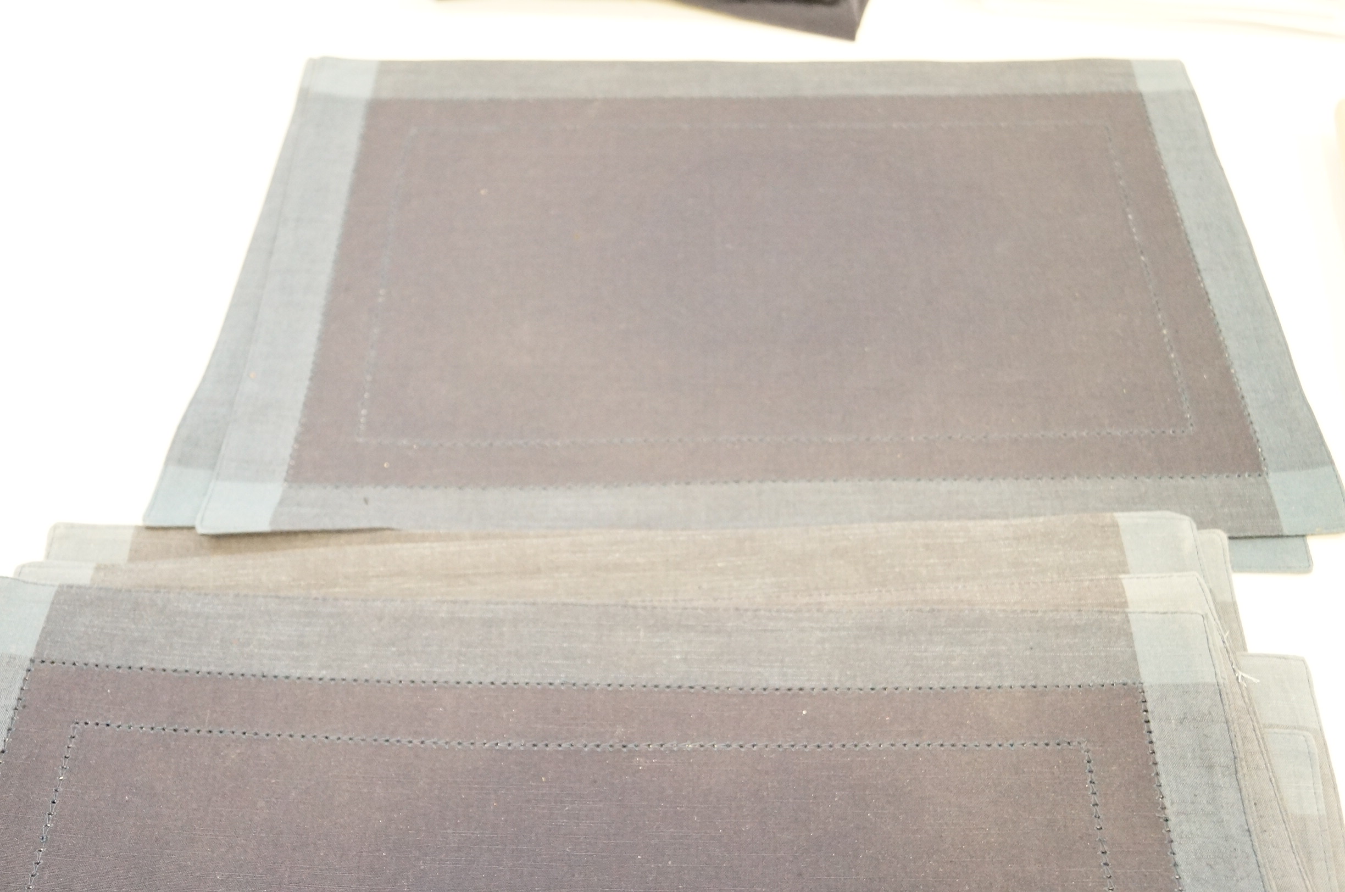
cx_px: 672
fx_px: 1343
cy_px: 446
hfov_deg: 53.2
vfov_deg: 36.8
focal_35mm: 36
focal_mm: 24
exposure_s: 1/20
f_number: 4
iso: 3200
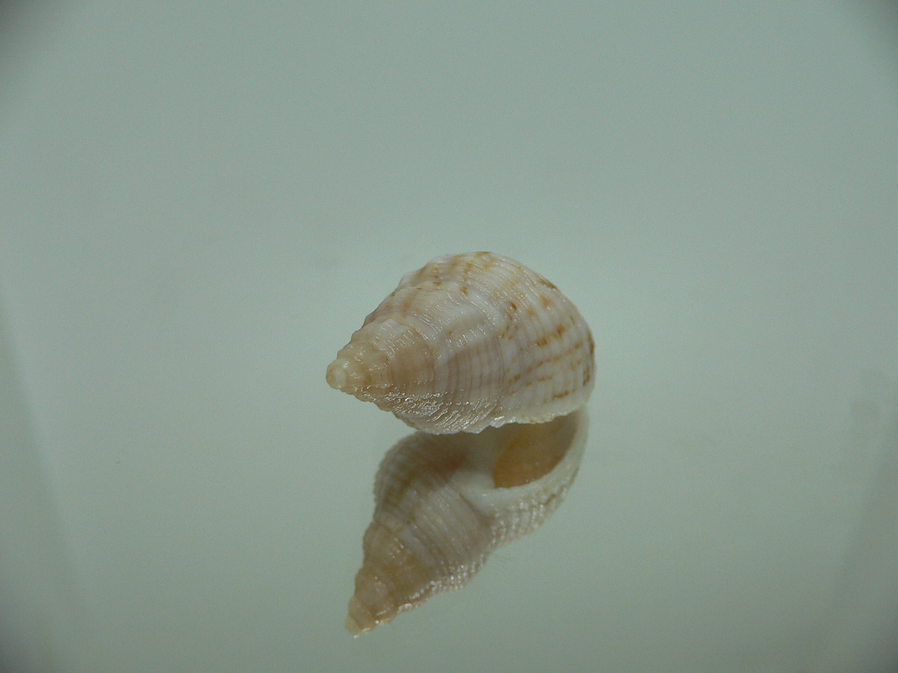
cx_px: 449
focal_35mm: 35
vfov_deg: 40.7
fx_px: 908
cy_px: 336
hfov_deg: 52.6
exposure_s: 1/60
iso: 100
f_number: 2.8
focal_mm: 4.6
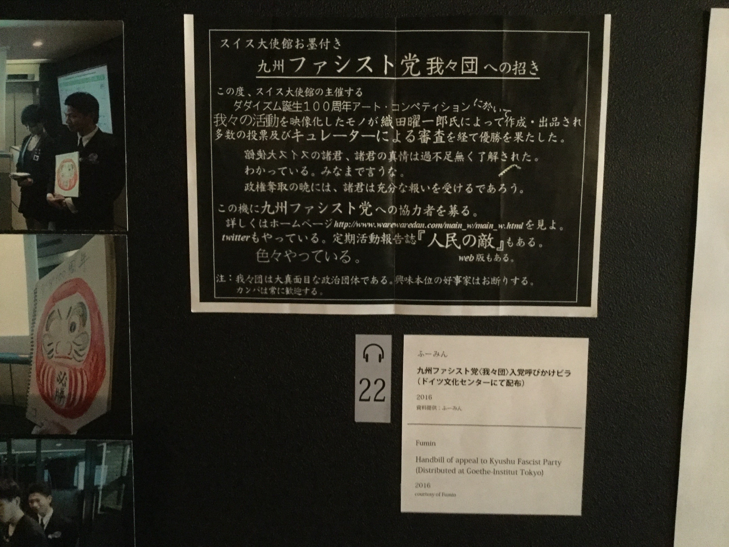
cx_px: 364
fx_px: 653
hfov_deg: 58.4
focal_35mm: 31
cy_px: 274
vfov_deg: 45.4
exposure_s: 1/15
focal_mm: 3.3
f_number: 2.4
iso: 640
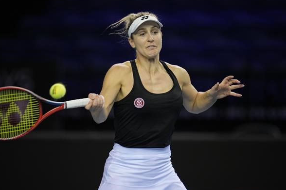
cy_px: 98
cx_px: 137
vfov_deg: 3.1
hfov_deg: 4.7
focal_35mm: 442
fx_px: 3511
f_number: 2.8
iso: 2500
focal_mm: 400
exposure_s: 1/2000
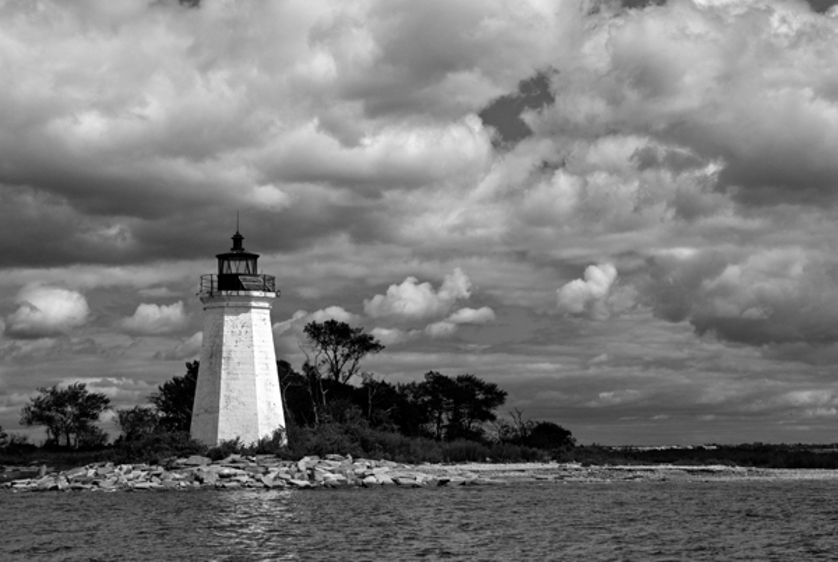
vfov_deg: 8.7
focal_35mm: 158
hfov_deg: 13.0
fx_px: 3672
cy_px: 281
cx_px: 419
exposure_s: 1/1250
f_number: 6.3
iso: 400
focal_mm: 105
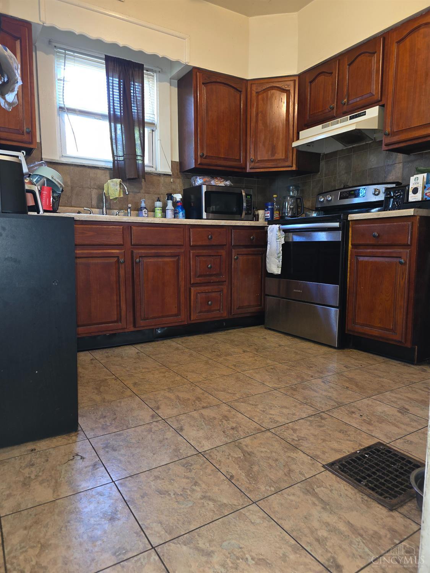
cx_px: 215
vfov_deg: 73.9
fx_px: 381
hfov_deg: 58.9
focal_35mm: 23
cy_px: 286
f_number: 1.7
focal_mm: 6.3
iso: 125
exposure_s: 1/24
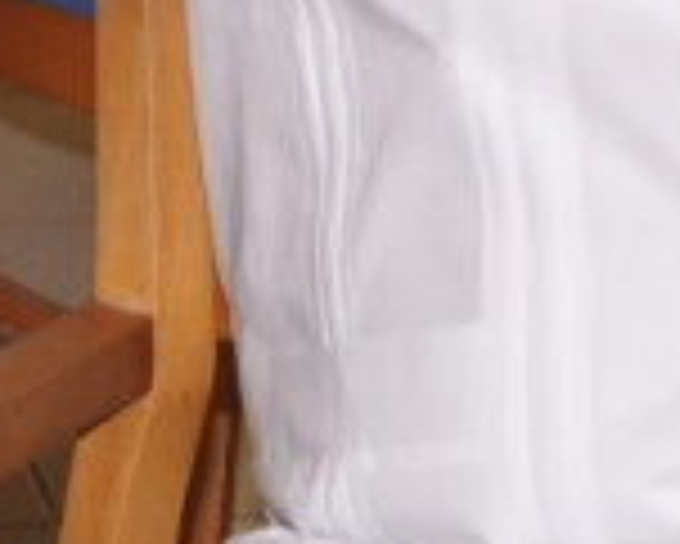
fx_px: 6710
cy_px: -634
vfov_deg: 4.6
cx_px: 820
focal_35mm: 333
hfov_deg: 5.8
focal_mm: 35
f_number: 4.5
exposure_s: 1/60
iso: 500
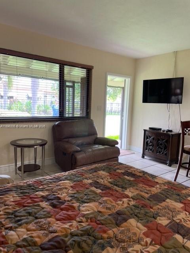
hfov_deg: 53.1
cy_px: 126
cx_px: 95
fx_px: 190
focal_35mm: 26
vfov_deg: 67.3
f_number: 1.6
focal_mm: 4.2
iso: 80
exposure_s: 1/60
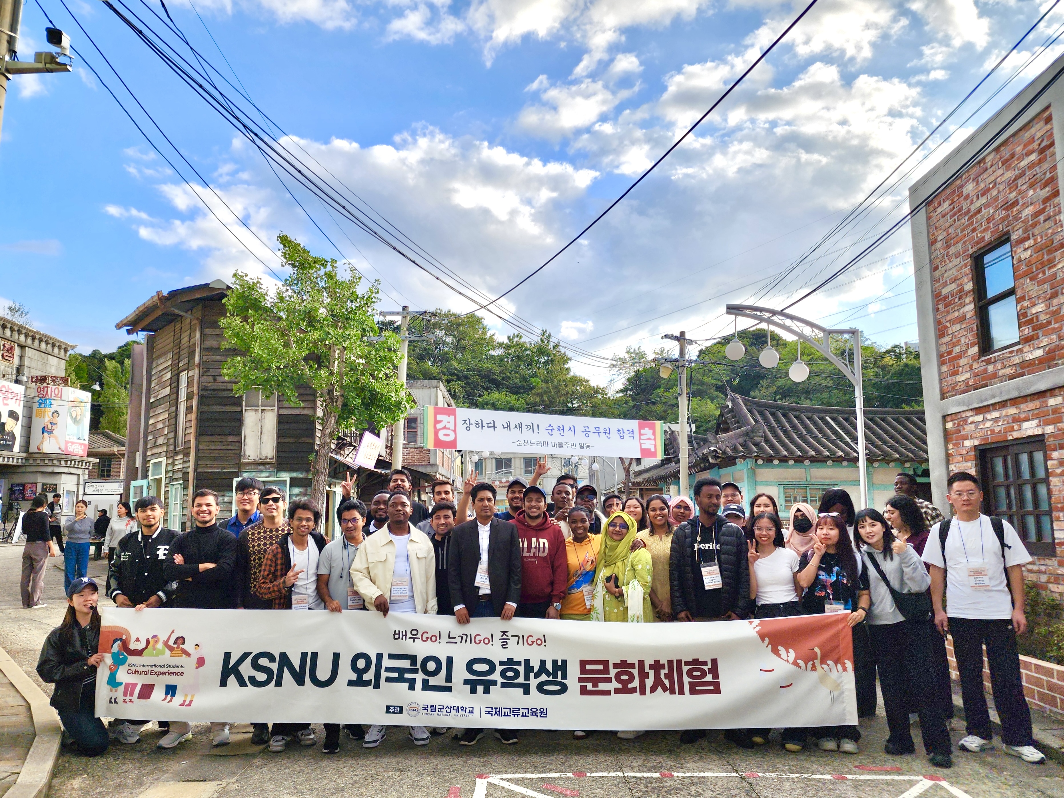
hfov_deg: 73.9
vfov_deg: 58.9
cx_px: 532
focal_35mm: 23
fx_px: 707
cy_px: 399
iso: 12
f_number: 1.8
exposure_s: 1/554
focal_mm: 6.4
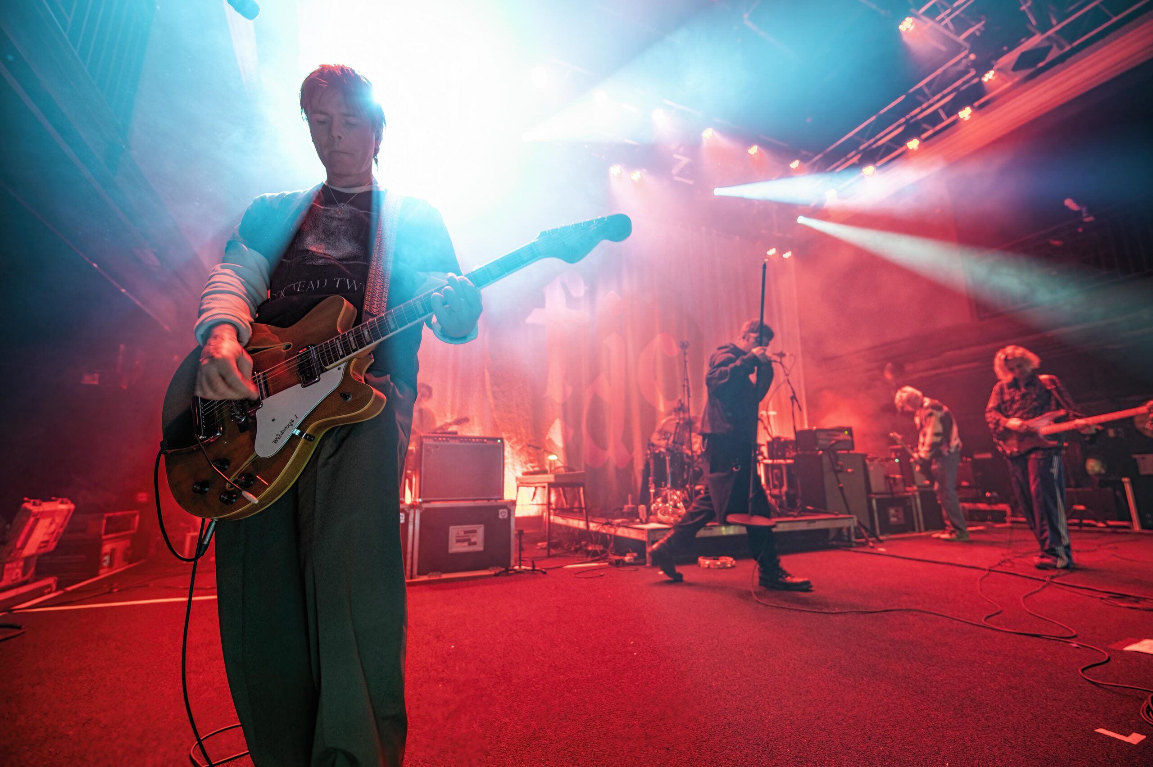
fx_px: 480
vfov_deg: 77.2
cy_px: 384
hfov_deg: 100.4
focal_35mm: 15
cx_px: 576
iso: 900
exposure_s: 1/160
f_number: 2.8
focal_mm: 15
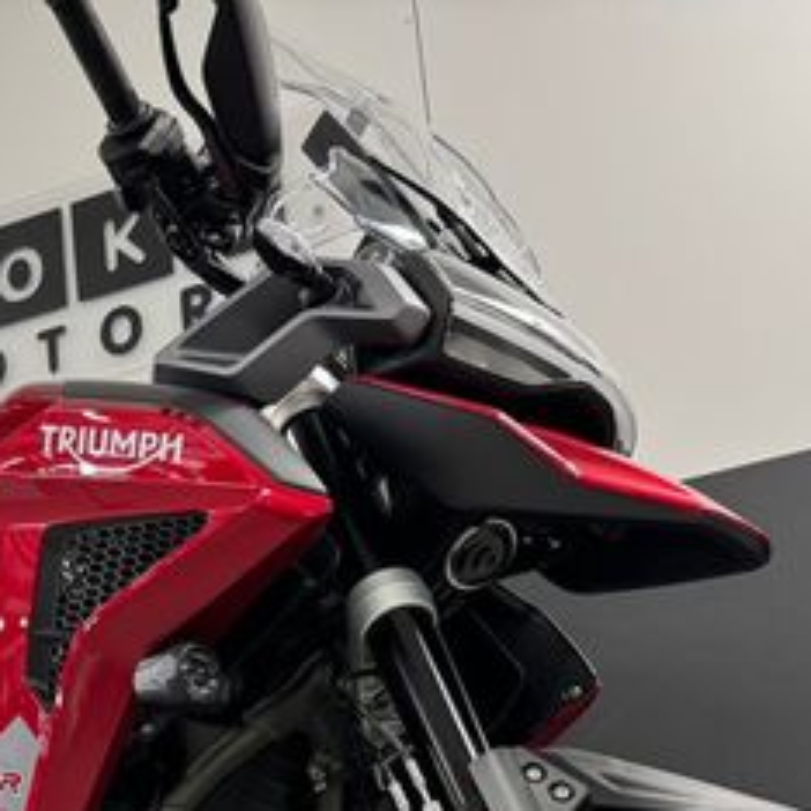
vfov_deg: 27.7
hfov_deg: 29.5
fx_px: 1537
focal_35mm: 58
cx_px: 326
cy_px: 828
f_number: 1.78
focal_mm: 6.76
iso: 125
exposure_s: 1/50
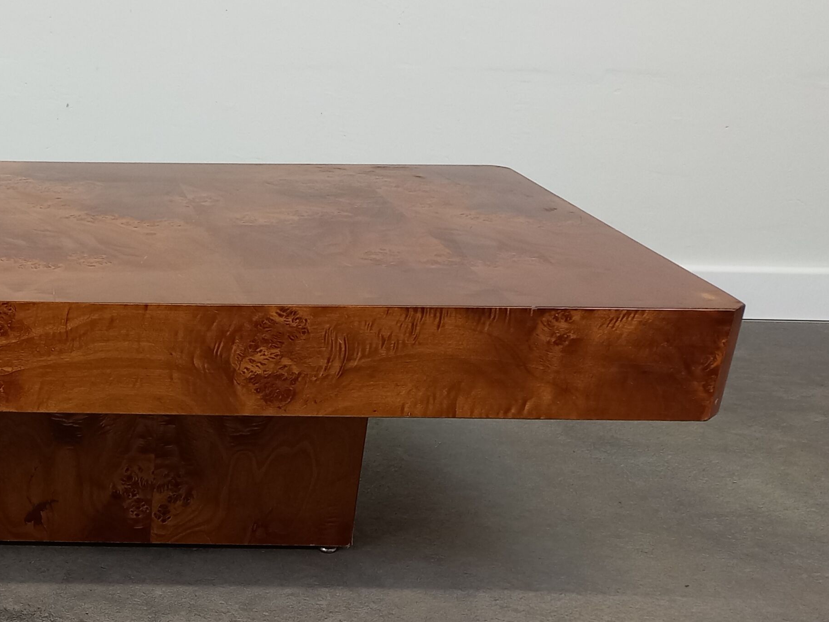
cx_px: 17
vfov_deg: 26.2
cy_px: 476
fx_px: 1317
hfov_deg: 32.4
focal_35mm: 55
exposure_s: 1/50
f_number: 1.8
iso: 200
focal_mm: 4.65
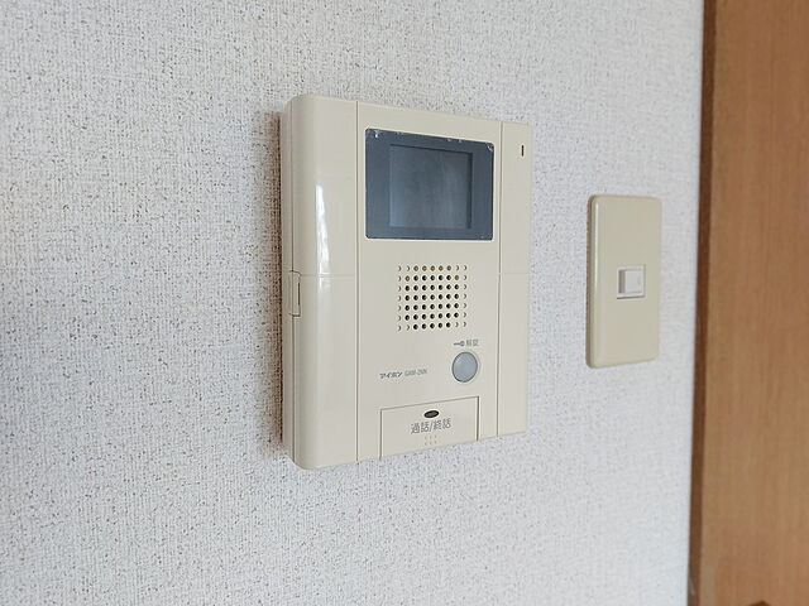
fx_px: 561
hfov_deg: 71.6
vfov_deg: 56.8
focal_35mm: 24
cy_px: 303
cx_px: 404
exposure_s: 1/30
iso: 32
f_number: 1.8
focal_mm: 5.23
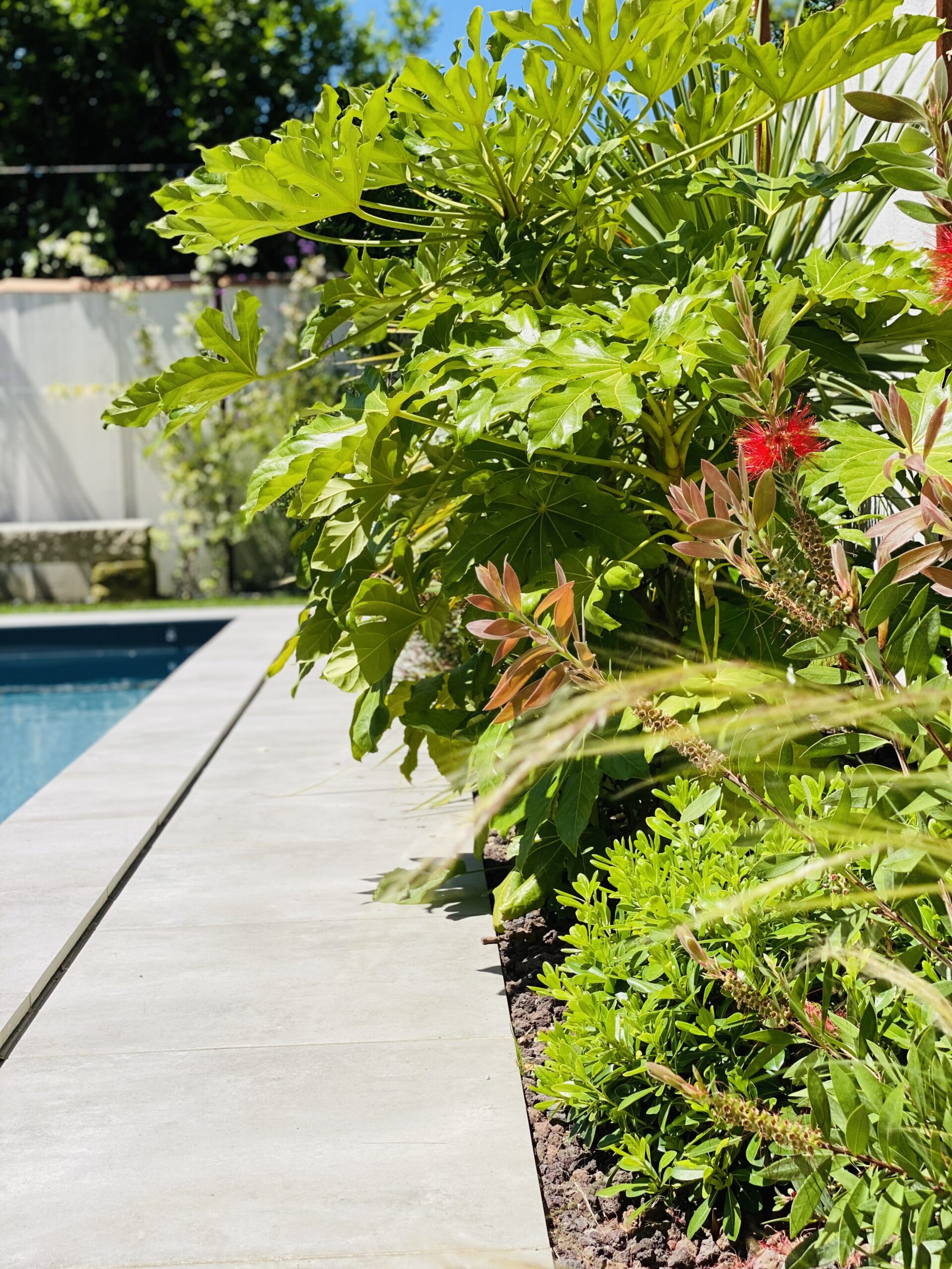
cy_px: 634
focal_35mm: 52
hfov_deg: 28.0
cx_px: 476
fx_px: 1907
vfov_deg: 36.8
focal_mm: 6
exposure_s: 1/1653
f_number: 2
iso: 20
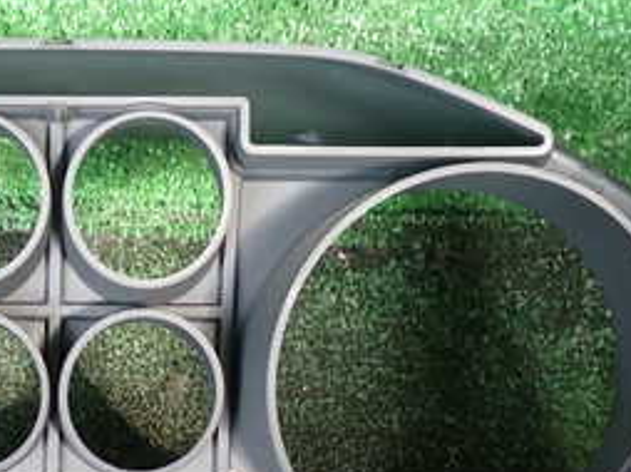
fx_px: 1293
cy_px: 311
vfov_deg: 20.6
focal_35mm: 71
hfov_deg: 26.3
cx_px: 37
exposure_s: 1/40
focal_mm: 5.4
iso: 200
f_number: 2.3
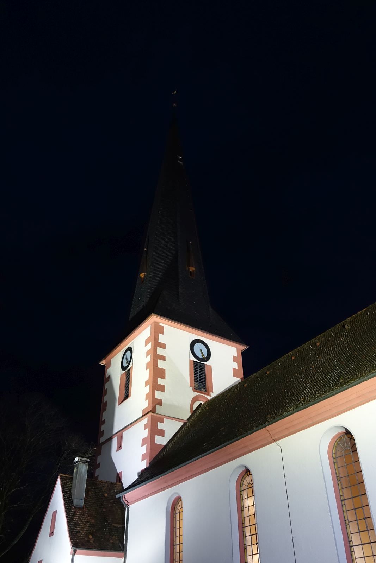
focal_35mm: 30
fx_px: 470
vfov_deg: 61.9
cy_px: 282
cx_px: 188
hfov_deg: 43.6
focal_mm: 10.89
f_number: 2.5
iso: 800
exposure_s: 1/25
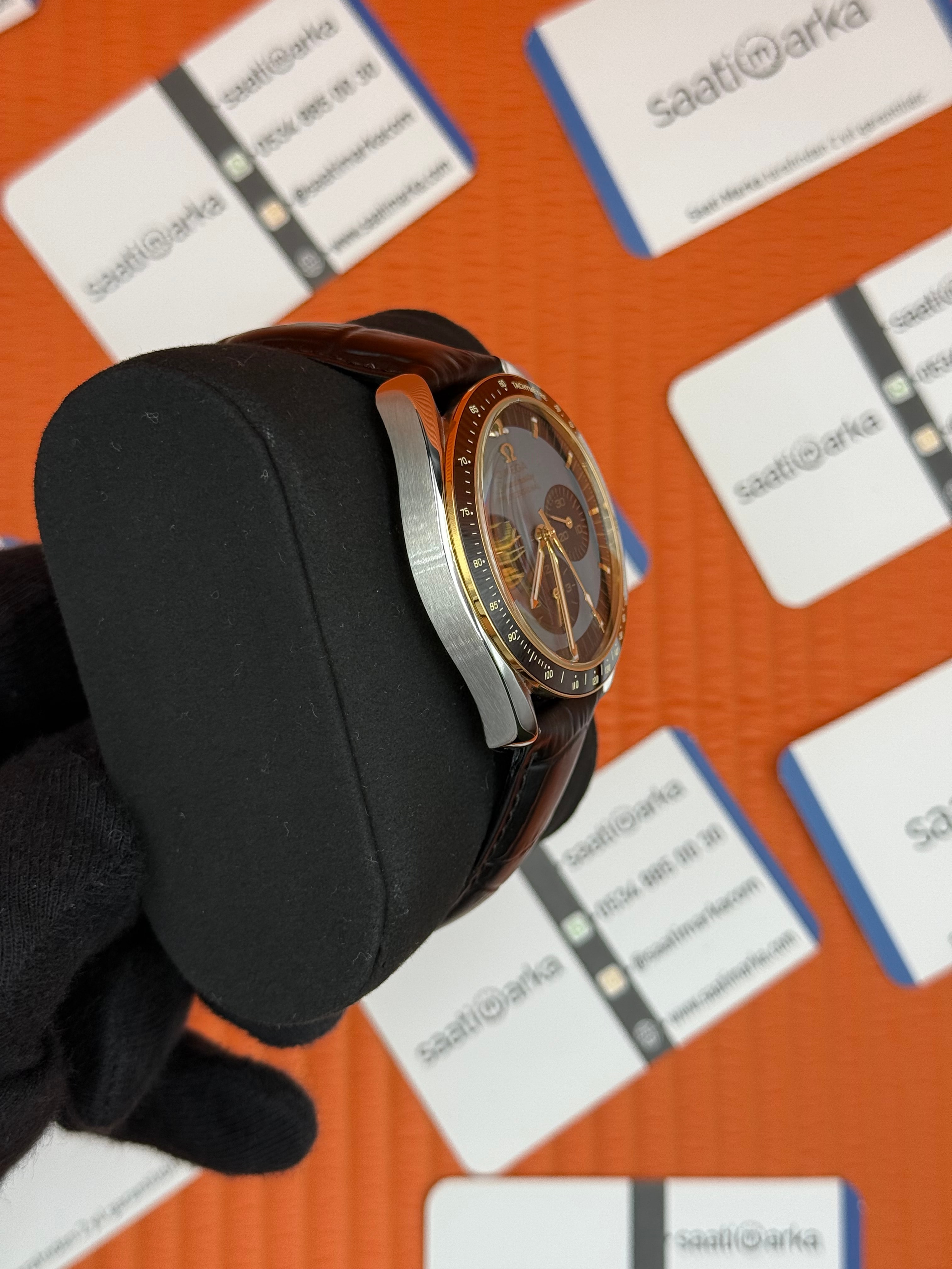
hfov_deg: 30.3
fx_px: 1760
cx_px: 476
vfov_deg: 39.7
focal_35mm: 48
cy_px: 634
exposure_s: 1/147
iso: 50
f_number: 1.78
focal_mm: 6.76
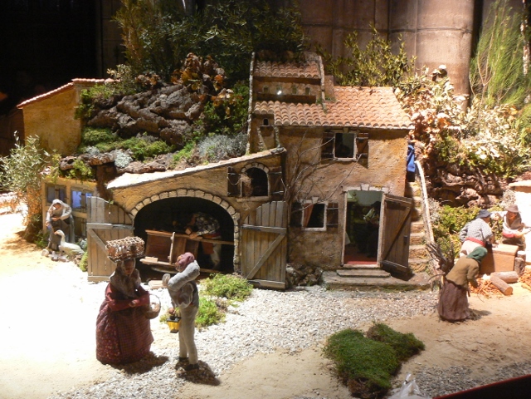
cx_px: 266
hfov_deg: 51.4
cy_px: 200
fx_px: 552
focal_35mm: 36
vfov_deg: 39.7
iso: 200
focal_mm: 6
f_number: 2.8
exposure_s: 1/20
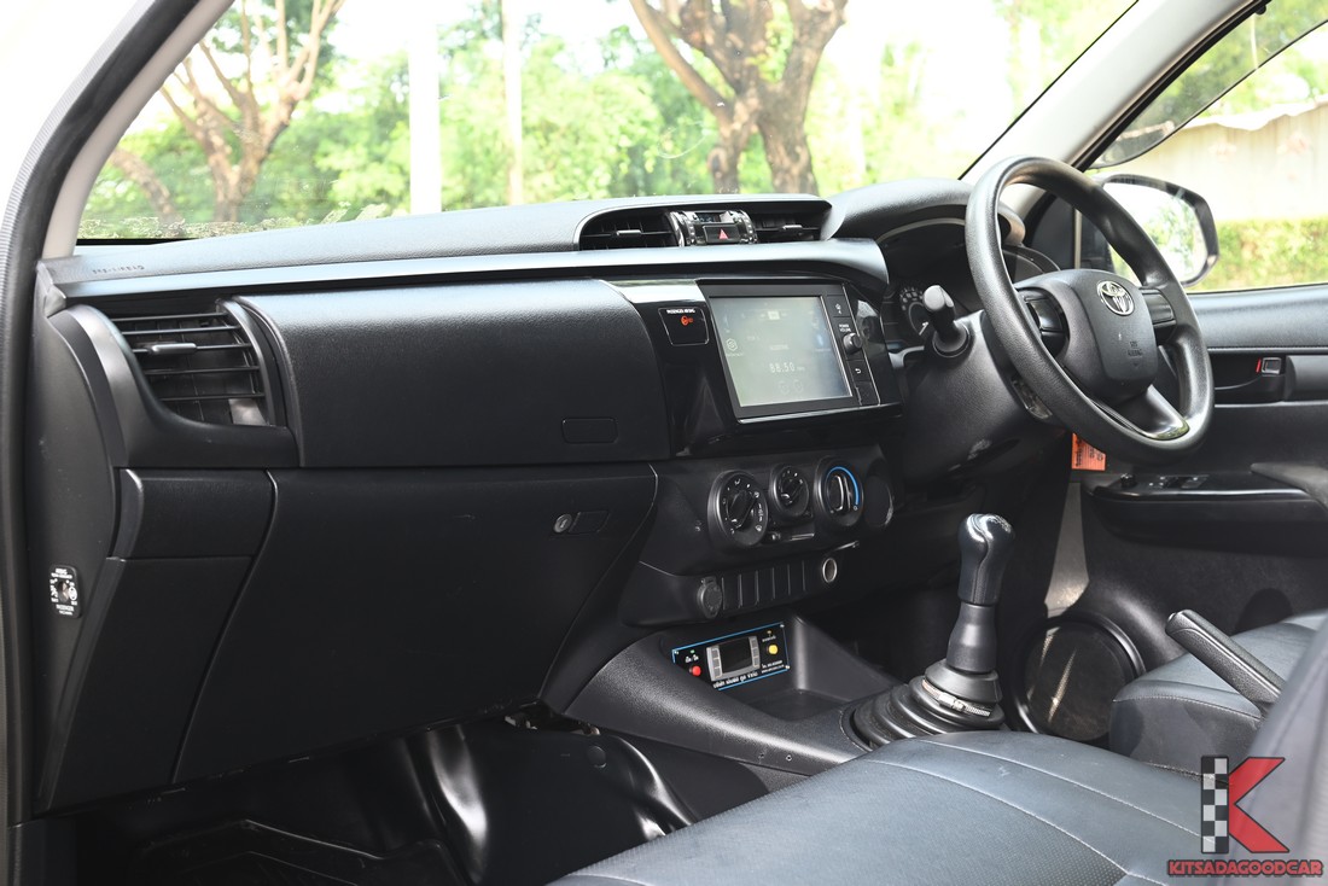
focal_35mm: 45
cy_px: 443
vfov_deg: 29.9
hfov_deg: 43.6
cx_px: 664
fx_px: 1660
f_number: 7.1
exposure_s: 1/50
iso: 500
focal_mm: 45
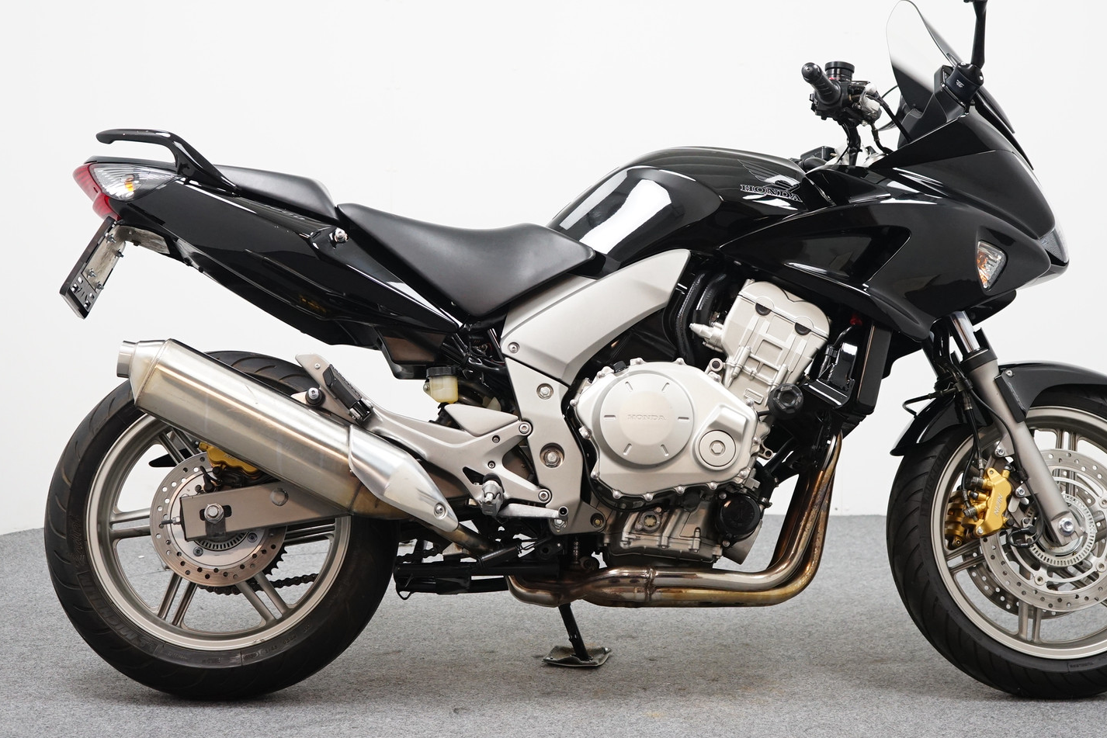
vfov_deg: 19.5
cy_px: 329
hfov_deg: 28.8
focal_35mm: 70
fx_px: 2153
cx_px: 613
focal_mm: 52
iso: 1250
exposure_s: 1/60
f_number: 4.5
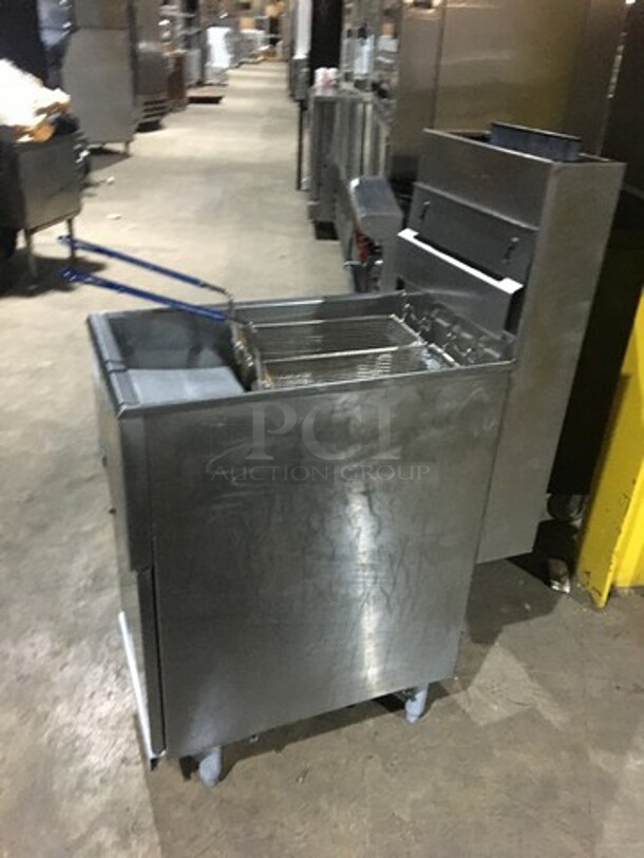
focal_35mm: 29
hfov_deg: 48.2
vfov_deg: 61.7
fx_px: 719
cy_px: 429
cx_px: 322
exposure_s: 1/15
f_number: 2.2
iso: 320
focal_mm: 4.15
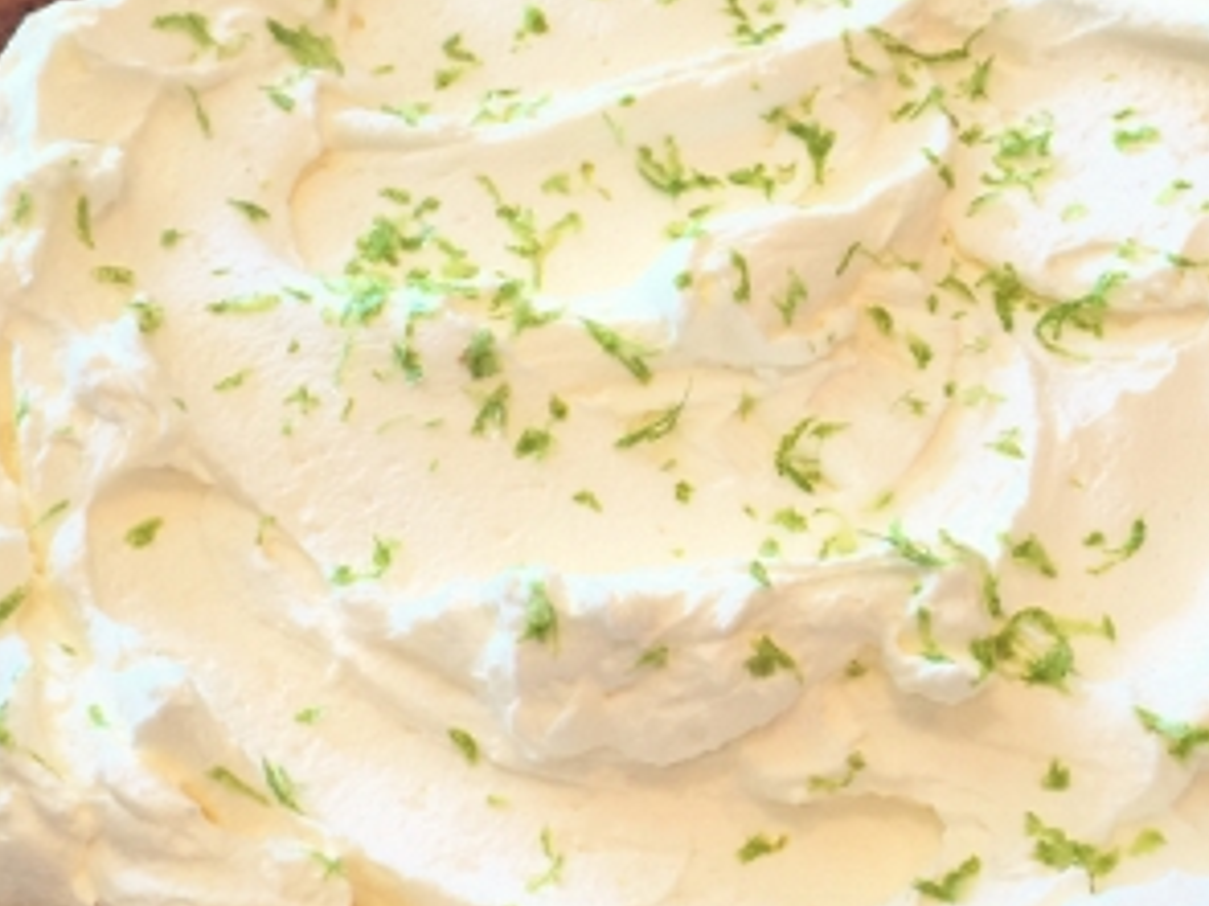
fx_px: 2199
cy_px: 377
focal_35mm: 63
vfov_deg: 23.2
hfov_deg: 30.6
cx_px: 750
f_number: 2.2
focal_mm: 4.15
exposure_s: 1/40
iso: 32
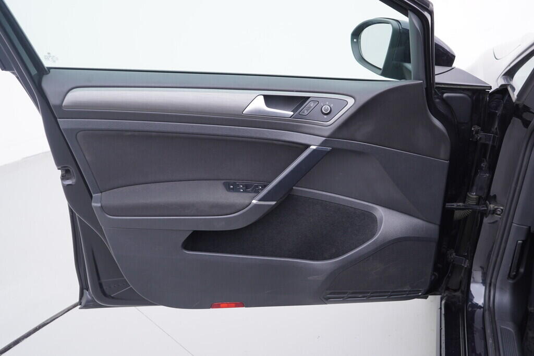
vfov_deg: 36.9
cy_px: 178
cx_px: 267
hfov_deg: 53.1
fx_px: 534
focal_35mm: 36
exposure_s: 1/40
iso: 125
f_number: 3.2
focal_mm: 24
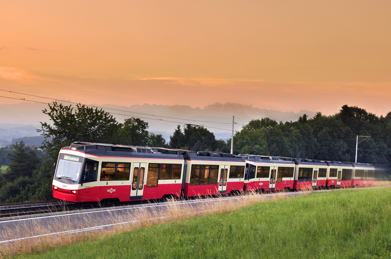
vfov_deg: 31.8
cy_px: 130
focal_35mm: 42
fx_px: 456
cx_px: 196
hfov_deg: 46.5
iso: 640
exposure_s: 1/250
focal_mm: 28
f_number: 3.5
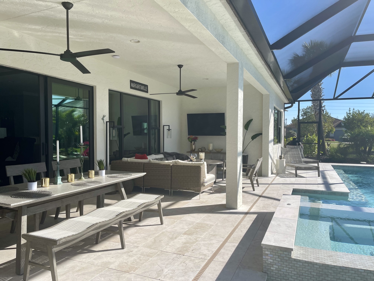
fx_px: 281
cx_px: 187
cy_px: 140
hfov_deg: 67.3
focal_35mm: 26
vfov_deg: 53.1
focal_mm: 5.1
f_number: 1.6
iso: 32
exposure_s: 1/1667
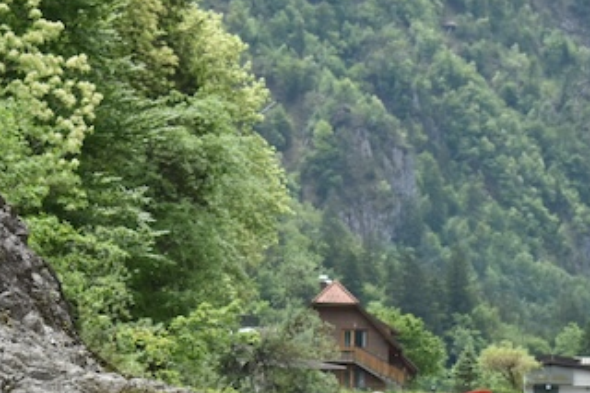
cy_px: 488
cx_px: 109
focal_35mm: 206
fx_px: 3378
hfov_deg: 10.0
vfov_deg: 6.6
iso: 200
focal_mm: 55
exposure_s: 1/400
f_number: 5.6
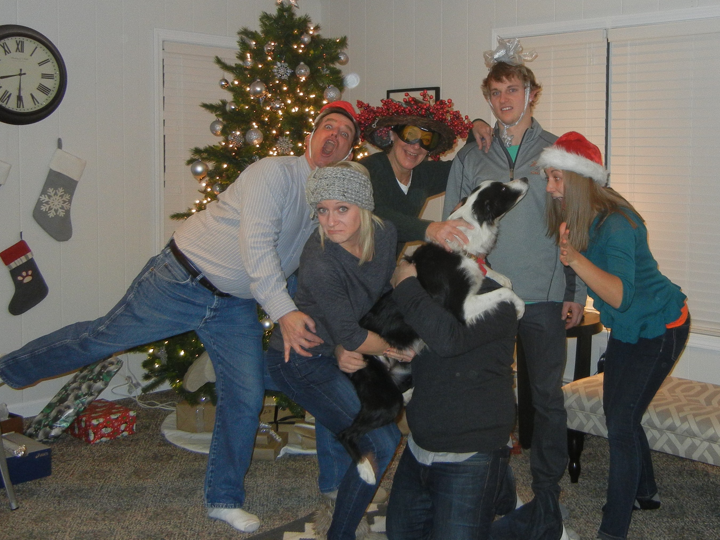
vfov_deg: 46.8
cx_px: 360
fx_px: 624
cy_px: 270
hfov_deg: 60.0
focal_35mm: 30
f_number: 3.5
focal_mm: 5.4
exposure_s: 1/30
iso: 289
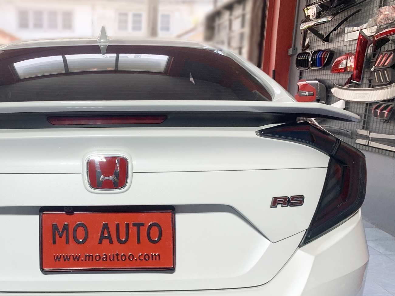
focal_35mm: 40
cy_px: 216
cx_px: 100
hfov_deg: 45.2
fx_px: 456
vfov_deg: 35.3
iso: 25
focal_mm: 4.25
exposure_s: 1/121
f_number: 1.8
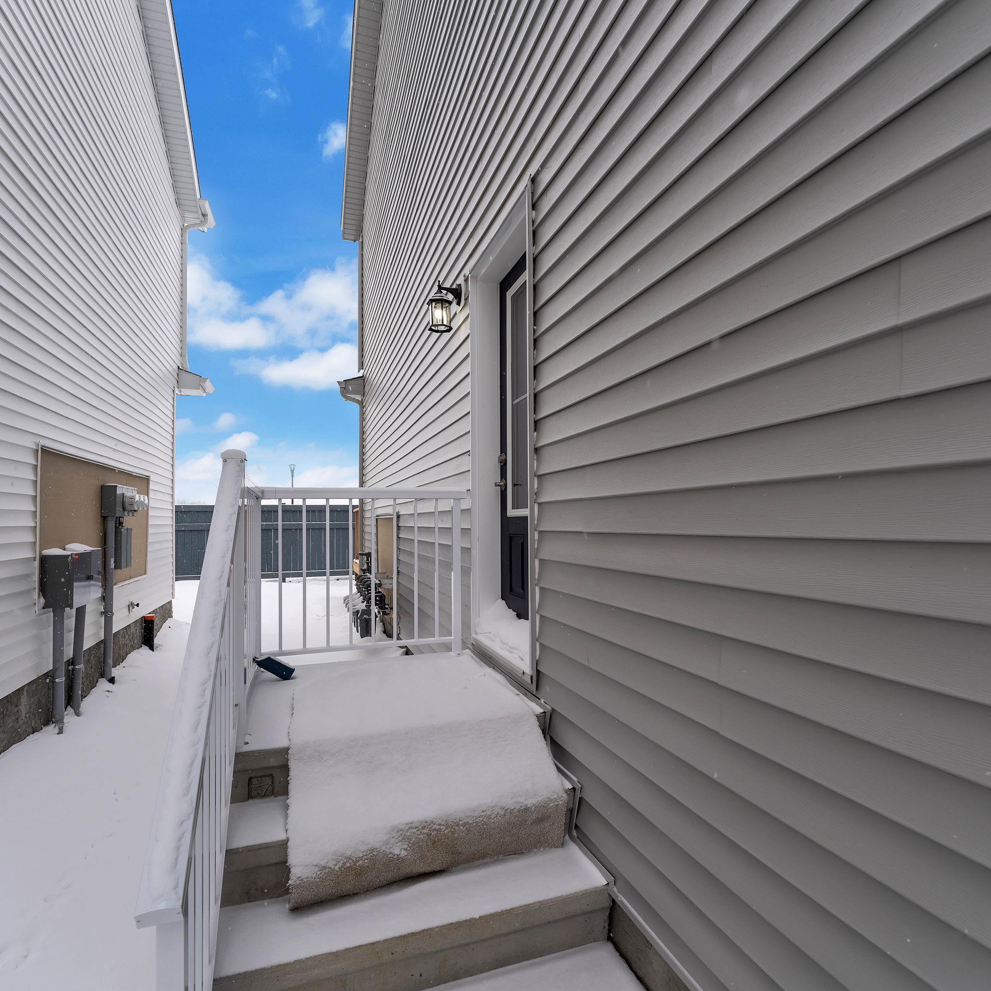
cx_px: 549
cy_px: 494
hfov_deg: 78.1
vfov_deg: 78.4
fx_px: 608
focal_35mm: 19
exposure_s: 1/200
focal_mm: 14.6
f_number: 6.3
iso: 200
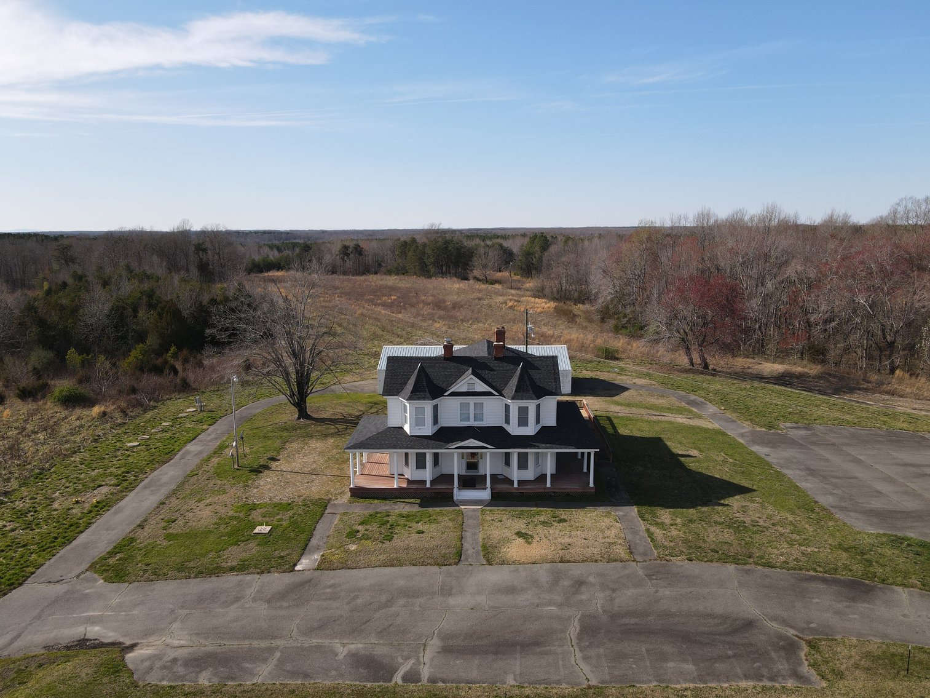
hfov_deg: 71.6
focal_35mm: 24
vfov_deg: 56.8
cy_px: 349
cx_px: 465
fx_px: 645
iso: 110
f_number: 2.8
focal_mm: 4.5
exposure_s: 1/50
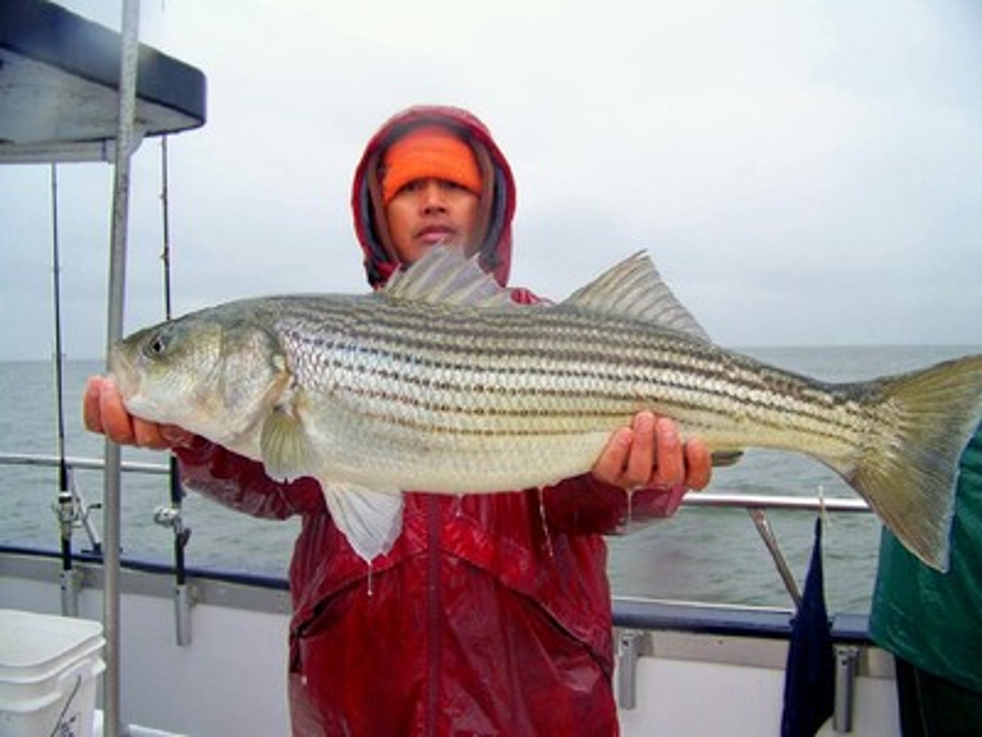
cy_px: 368
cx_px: 491
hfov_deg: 51.4
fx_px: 1021
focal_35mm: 36
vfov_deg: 39.7
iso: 64
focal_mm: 5.85
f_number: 2.8
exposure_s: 1/400
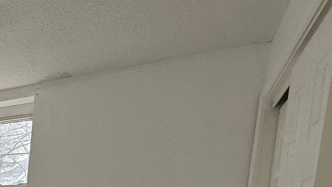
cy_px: 269
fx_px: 387
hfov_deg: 33.4
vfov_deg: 22.8
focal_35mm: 44
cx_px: -103
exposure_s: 1/233
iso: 64
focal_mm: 2.22
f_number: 2.2
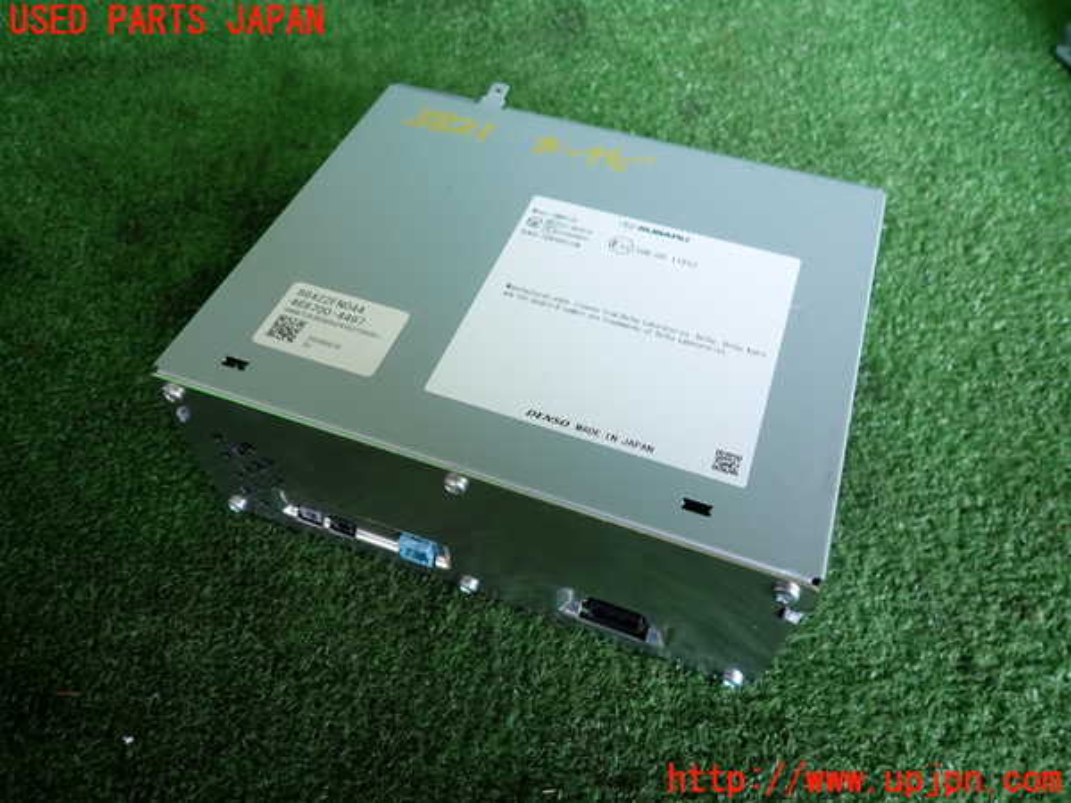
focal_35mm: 25
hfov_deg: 69.4
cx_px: 536
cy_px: 402
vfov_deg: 54.9
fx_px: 773
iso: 125
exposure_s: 1/60
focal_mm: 4.5
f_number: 2
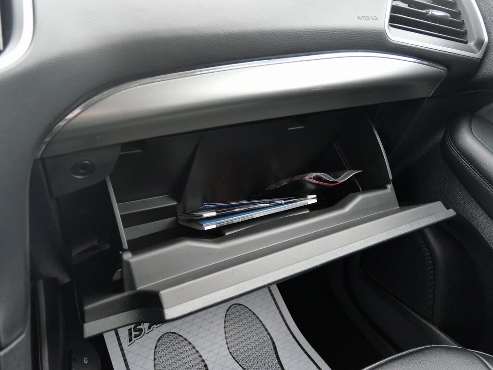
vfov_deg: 56.8
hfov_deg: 71.6
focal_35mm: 24
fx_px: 342
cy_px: 185
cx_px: 246
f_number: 3.5
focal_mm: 12
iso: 1250
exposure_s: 1/60
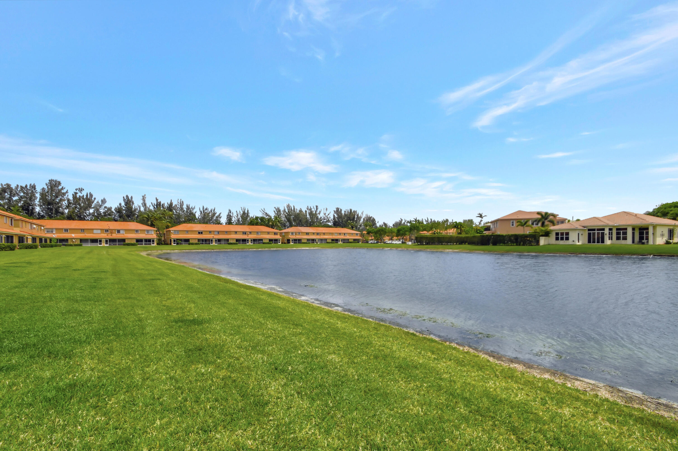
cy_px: 226
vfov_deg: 77.3
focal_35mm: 15
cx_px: 339
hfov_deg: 100.4
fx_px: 282
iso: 400
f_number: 8
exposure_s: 1/2500
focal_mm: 10
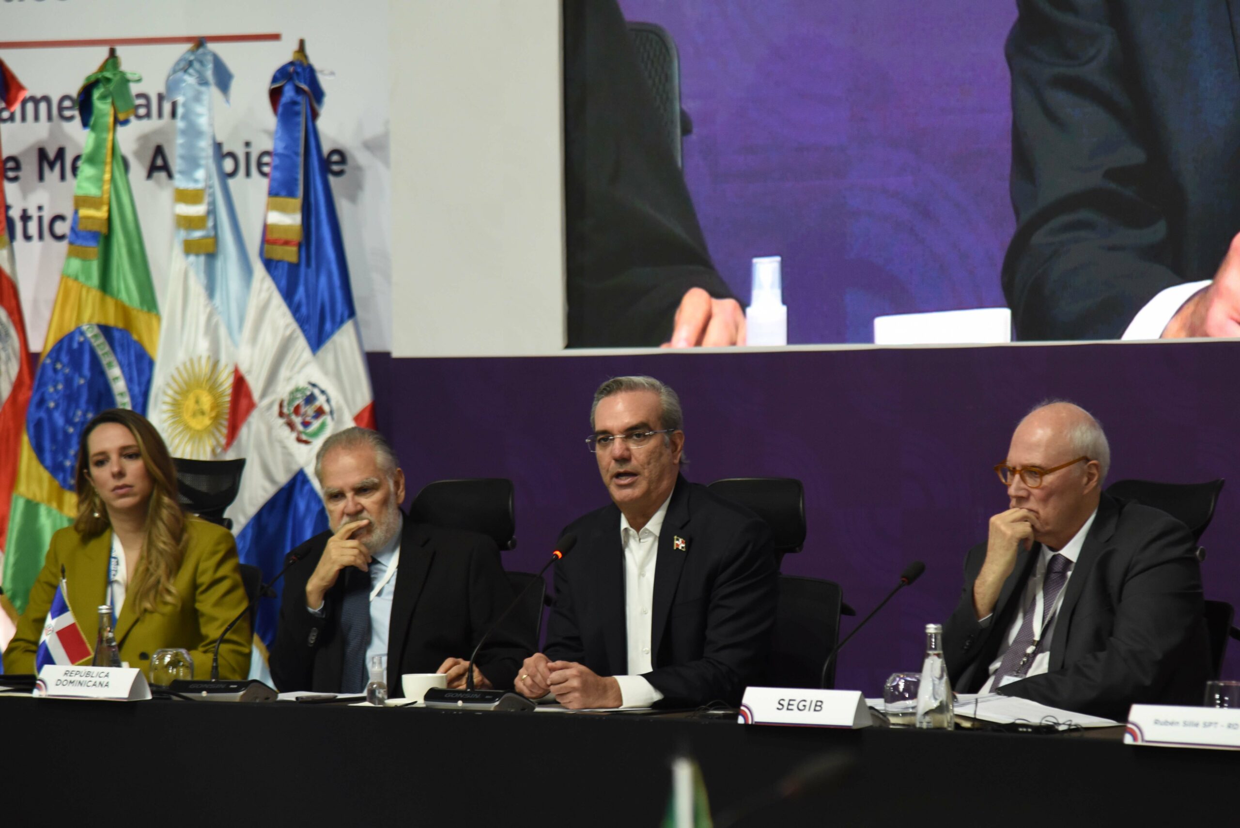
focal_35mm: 120
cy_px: 414
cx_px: 620
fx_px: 4135
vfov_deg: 11.4
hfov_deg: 17.1
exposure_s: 1/100
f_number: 4
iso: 1600
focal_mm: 120
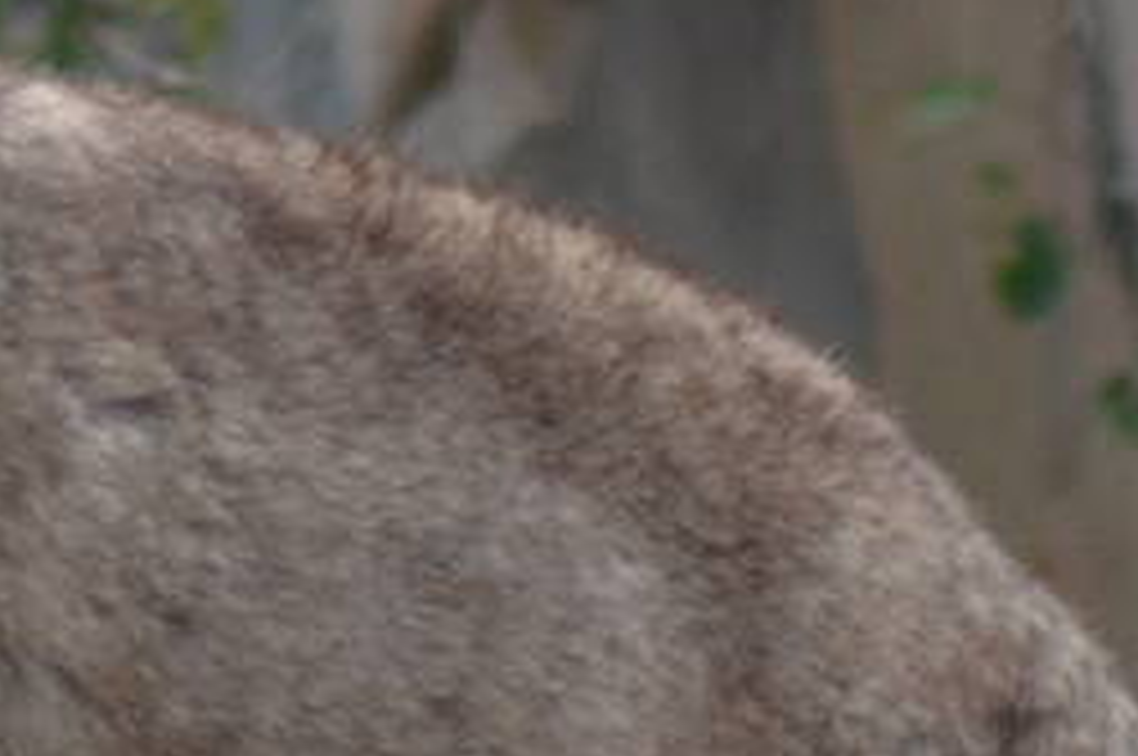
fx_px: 89817
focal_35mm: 2845
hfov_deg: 0.7
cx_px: -225
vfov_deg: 0.5
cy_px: 351
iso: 800
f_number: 5.6
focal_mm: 300
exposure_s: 1/800
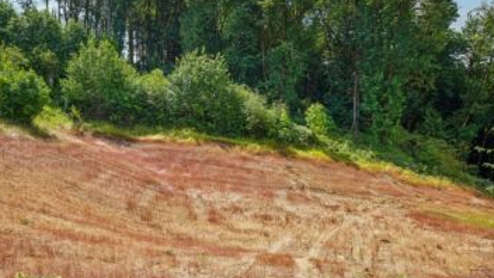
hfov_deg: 74.0
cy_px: 137
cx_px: 230
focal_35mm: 25
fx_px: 327
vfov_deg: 46.0
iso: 400
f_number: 8
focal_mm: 21
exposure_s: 1/400
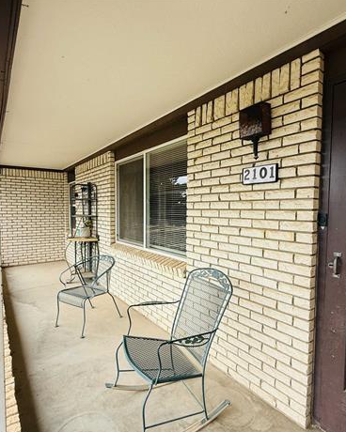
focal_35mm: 19
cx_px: 157
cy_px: 221
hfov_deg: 70.7
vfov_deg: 83.3
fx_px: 243
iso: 50
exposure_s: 1/613
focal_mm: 2.22
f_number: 2.2
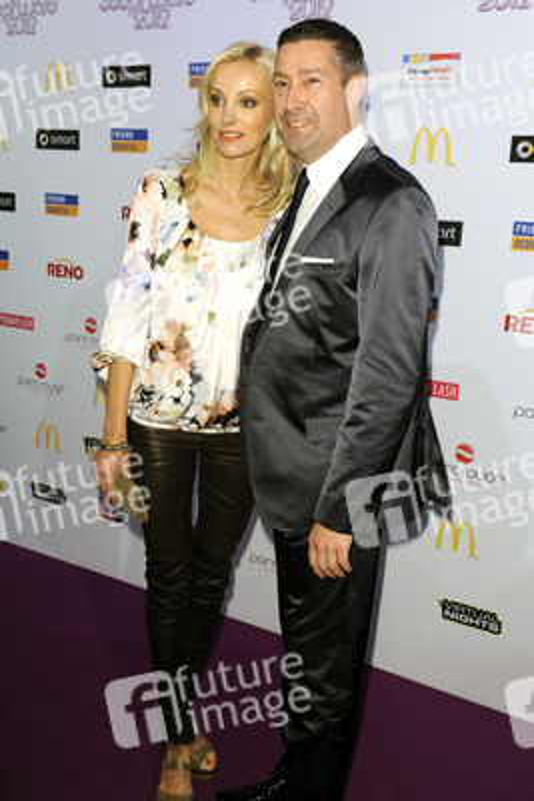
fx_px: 845
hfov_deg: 35.1
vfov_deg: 50.7
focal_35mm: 38
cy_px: 400
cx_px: 267
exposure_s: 1/160
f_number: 5.6
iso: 1000
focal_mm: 38
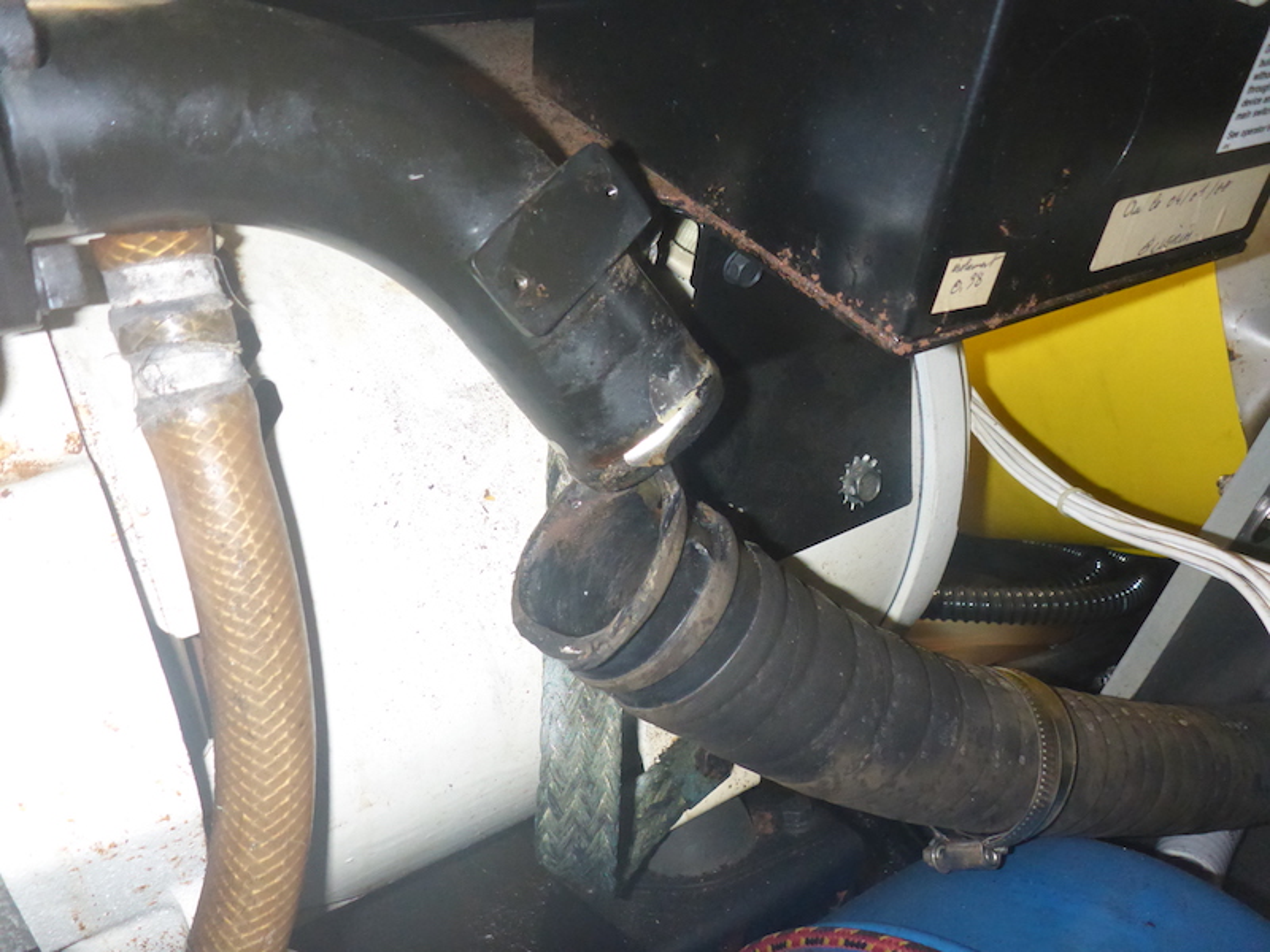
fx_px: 1027
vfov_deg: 49.7
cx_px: 635
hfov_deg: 63.4
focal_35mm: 28
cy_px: 476
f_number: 3.3
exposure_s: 1/60
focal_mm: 4.9
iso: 800
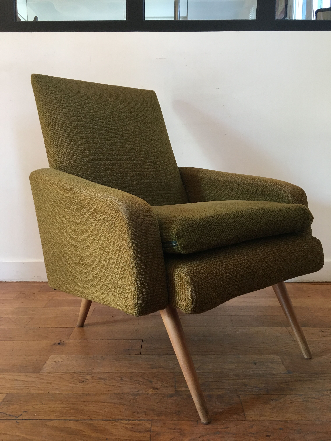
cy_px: 220
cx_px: 166
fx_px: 370
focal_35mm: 29
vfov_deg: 61.7
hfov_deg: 48.2
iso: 125
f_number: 2.2
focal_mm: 4.15
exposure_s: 1/33
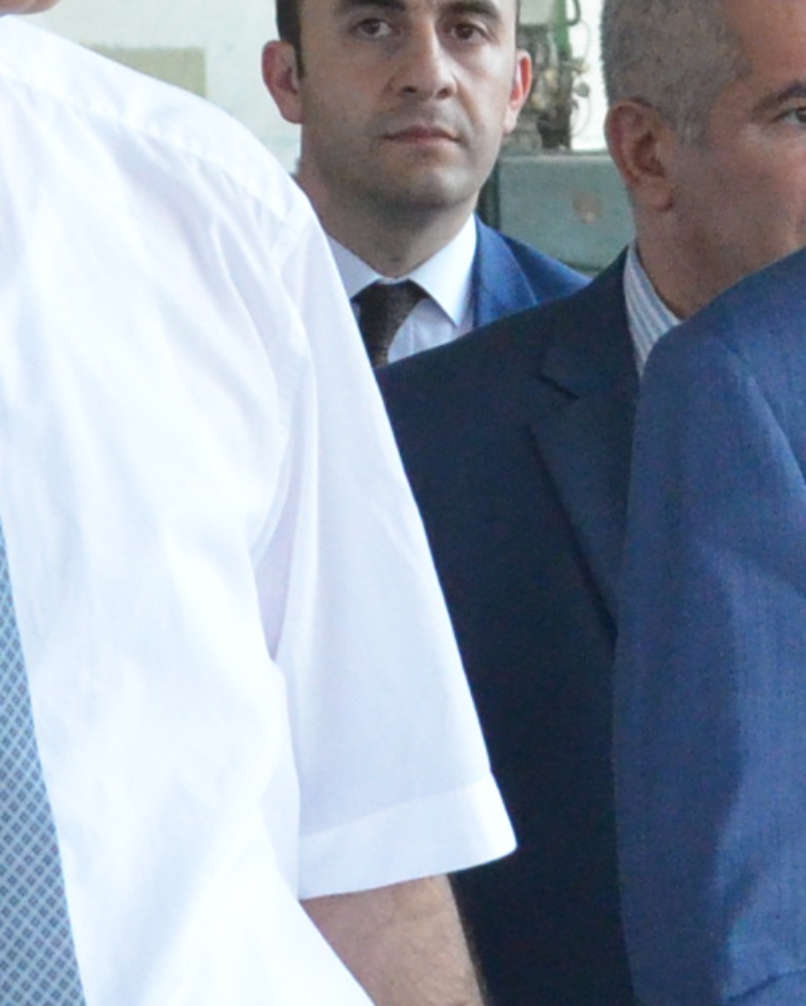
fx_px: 9413
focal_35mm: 316
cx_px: 1415
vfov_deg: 6.1
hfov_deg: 4.8
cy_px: 745
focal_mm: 38
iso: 3200
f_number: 8
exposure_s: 1/250
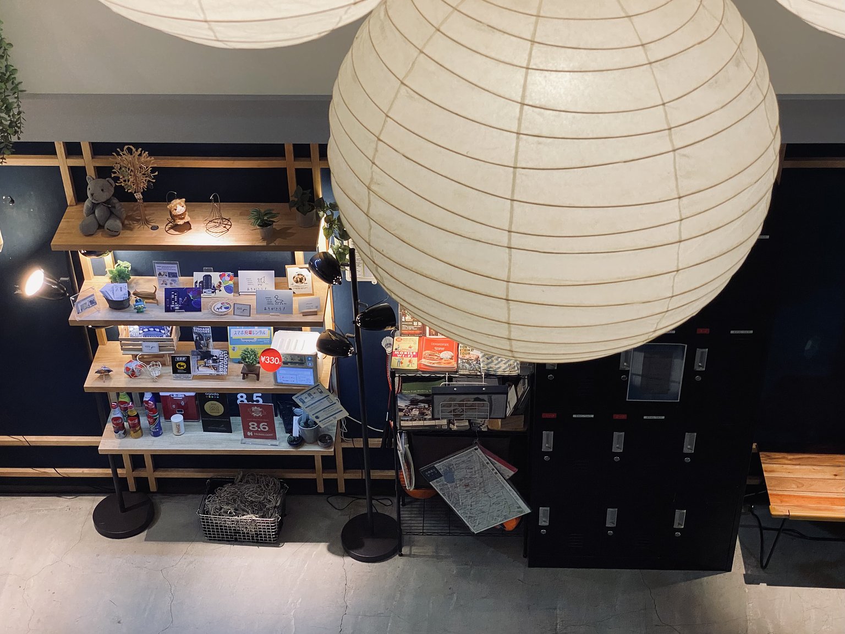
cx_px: 422
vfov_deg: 28.0
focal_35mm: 52
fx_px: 1269
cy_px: 317
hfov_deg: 36.8
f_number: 2
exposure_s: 1/50
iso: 250
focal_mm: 6
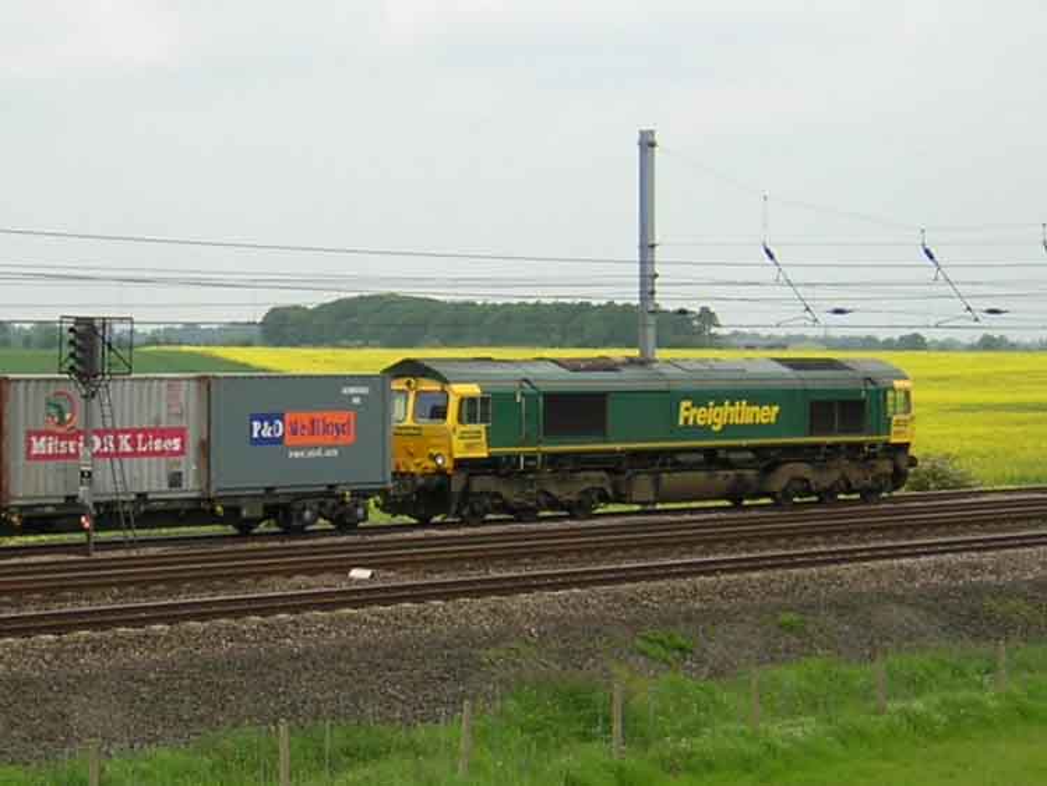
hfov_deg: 27.8
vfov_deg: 21.0
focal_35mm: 70
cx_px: 524
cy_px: 393
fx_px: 2118
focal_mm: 9.1
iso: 100
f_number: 3.6
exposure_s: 1/382
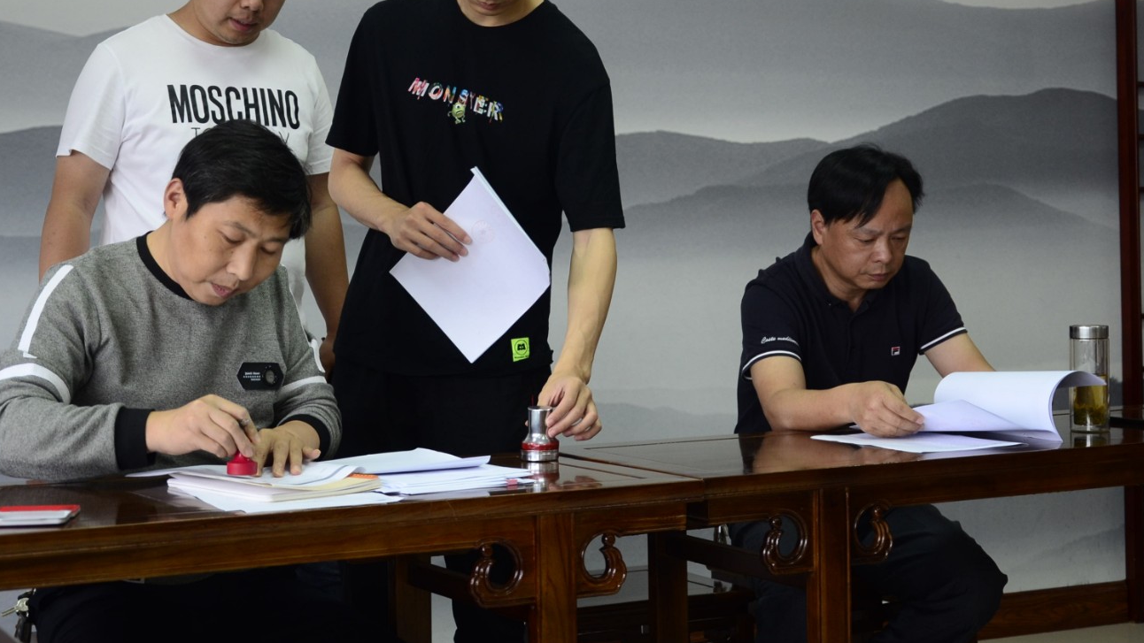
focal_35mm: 66
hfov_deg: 31.9
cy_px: 201
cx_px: 548
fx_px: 2002
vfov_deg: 18.2
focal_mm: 34
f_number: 4.2
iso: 500
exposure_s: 1/40
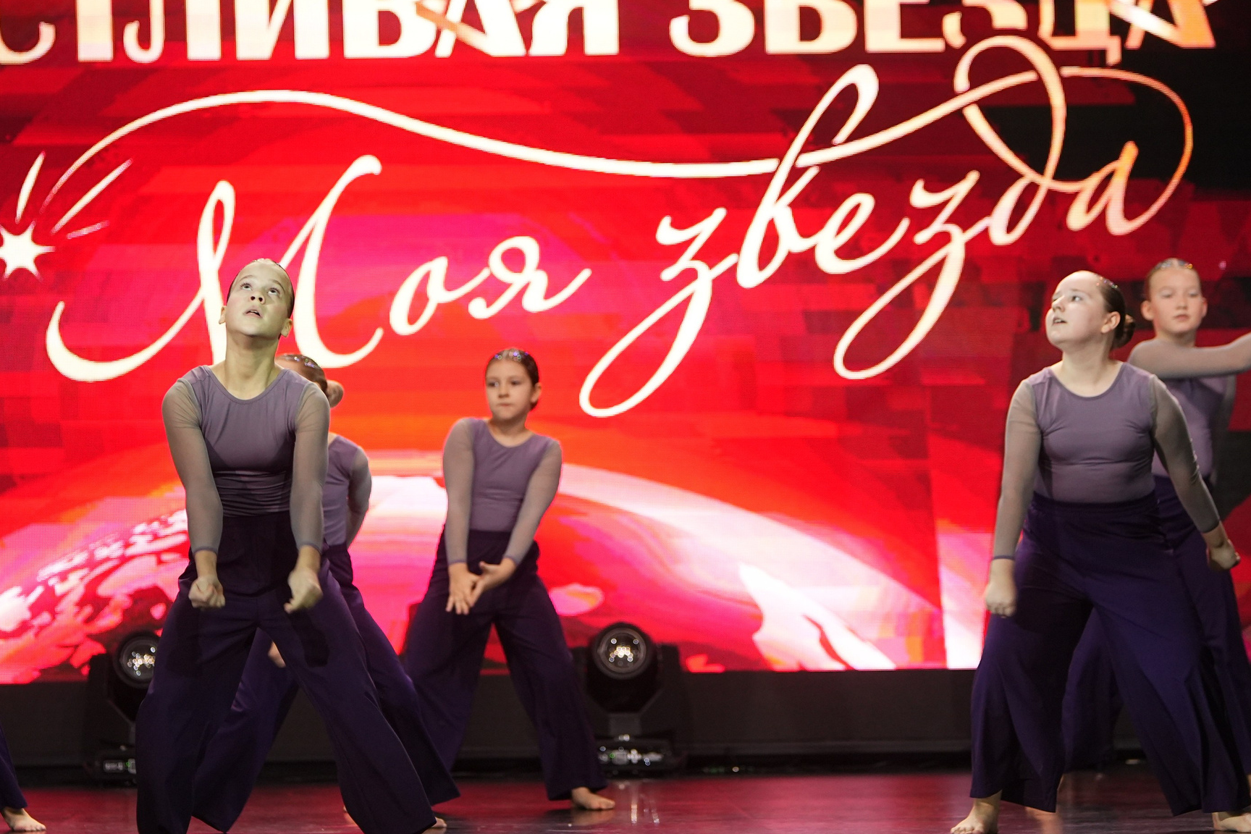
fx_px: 5664
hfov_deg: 12.6
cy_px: 336
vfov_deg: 8.4
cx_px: 563
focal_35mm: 163
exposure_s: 1/400
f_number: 2.8
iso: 1600
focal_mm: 110
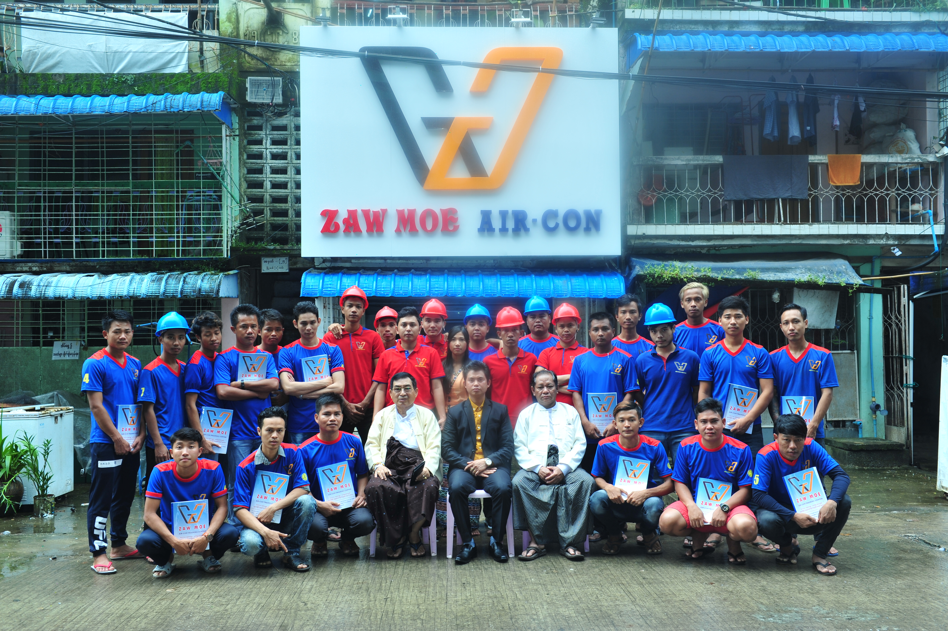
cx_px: 474
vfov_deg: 37.8
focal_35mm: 35
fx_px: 921
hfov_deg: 54.5
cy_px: 316
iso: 250
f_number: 6.3
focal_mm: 35
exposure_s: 1/100
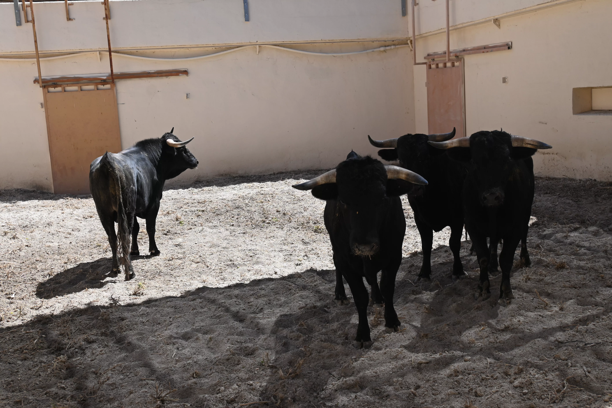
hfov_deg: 47.2
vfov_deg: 32.4
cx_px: 306
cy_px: 204
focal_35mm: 41
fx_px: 701
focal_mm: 27.5
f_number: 6.3
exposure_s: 1/320
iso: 100
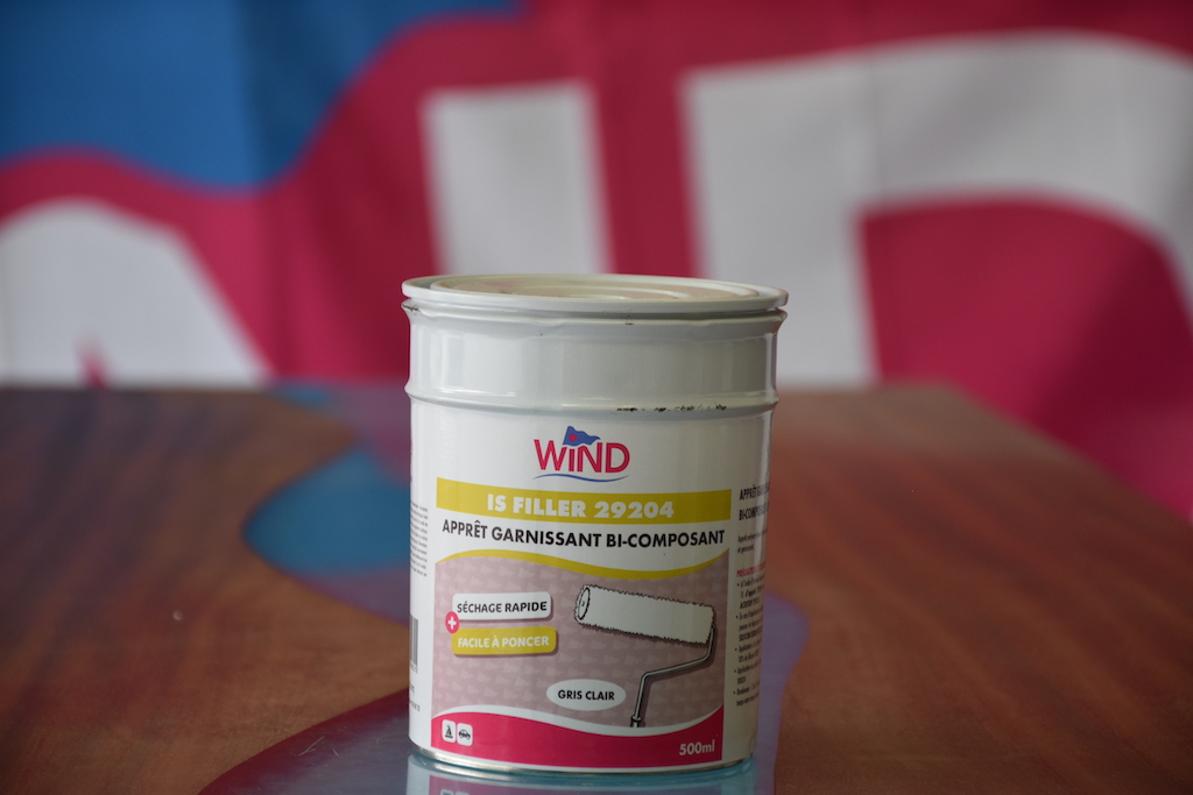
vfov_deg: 9.2
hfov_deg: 13.7
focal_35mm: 150
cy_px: 398
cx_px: 596
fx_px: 4971
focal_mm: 100
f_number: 5.6
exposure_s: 1/125
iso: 400
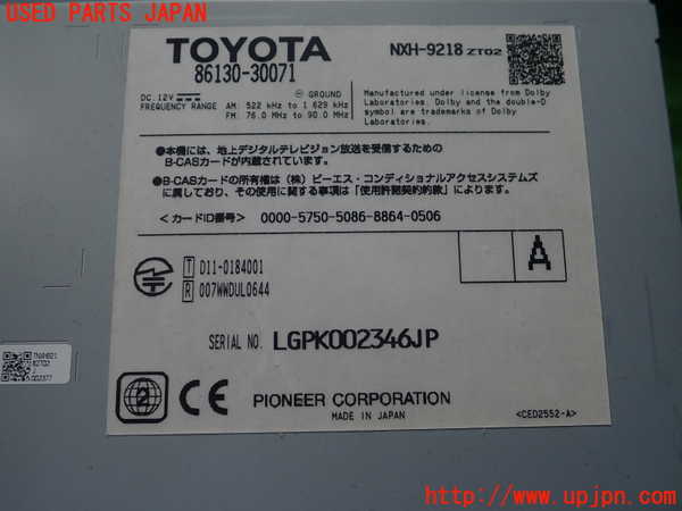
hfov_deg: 60.0
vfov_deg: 46.8
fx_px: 591
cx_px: 341
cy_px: 256
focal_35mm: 30
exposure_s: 1/200
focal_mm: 5.5
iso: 100
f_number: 2.3
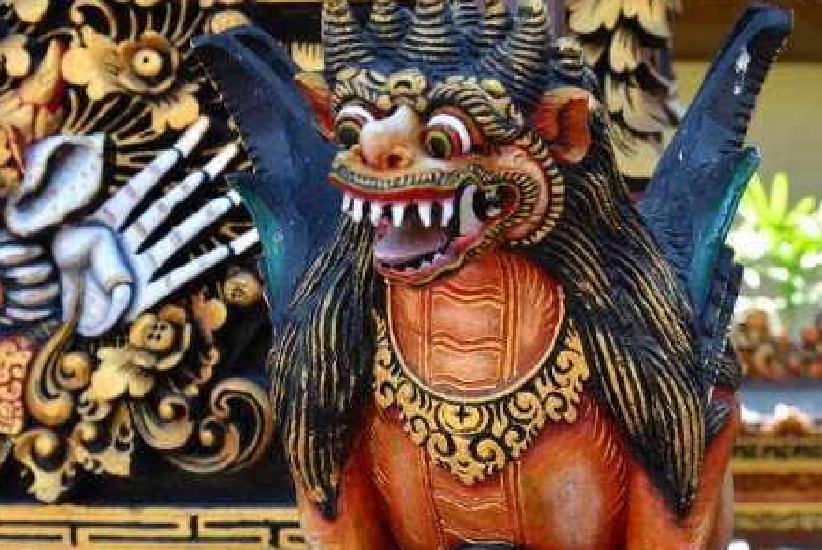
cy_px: 339
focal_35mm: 58
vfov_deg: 23.4
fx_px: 1326
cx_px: 526
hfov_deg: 34.2
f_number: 5
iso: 100
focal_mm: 32
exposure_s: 1/100
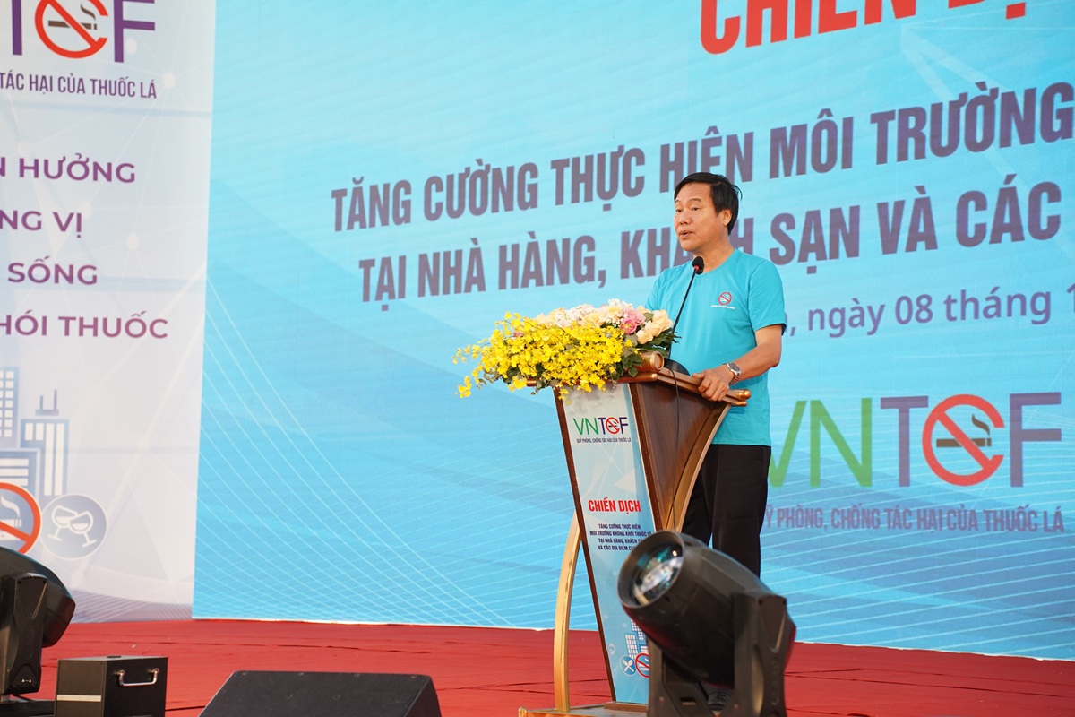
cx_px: 538
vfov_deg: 18.2
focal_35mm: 75
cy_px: 358
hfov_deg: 27.0
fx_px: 2239
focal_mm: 75
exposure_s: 1/800
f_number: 5
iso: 2500
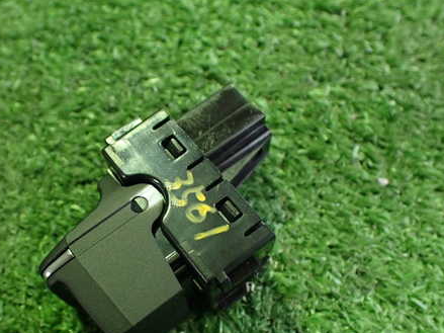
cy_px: 201
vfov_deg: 35.0
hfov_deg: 45.5
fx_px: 526
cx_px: 174
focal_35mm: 41
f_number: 2.3
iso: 800
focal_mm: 5.4
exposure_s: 1/40
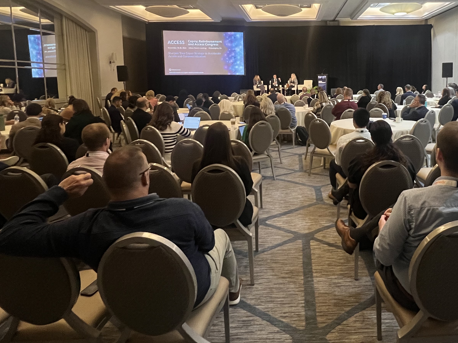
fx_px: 291
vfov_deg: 59.3
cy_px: 108
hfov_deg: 74.3
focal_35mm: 22
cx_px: 300
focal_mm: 1.57
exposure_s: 1/60
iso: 800
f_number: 1.8
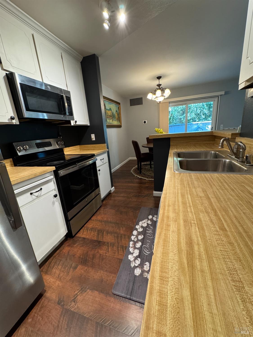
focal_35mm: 14
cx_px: 126
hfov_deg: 85.7
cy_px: 168
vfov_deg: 102.1
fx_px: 136
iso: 400
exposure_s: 1/60
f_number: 2.2
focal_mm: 2.22
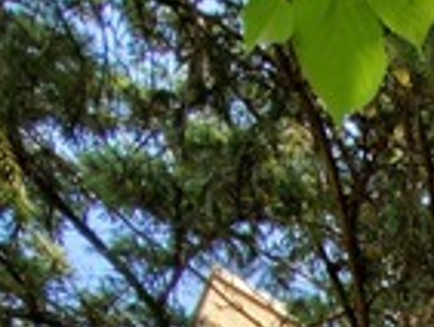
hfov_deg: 24.2
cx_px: 680
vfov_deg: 16.1
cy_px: 725
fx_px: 740
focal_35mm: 59
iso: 50
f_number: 2.2
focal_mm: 1.8
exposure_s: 1/465
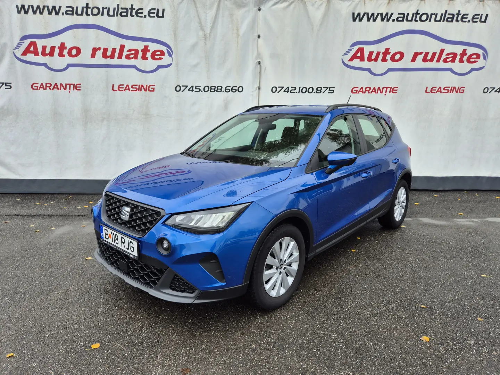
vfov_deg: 58.9
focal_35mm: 23
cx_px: 250
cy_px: 188
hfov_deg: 73.9
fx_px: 332
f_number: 1.8
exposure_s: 1/391
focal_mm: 5.4
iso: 25
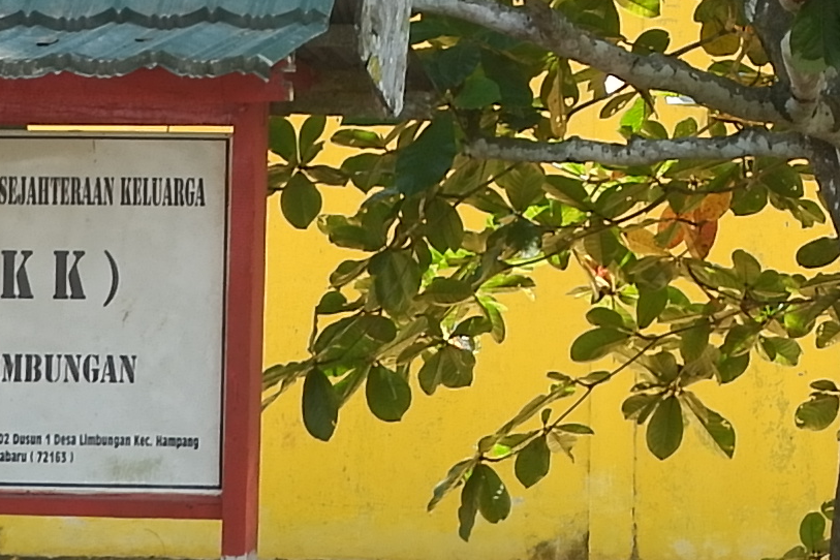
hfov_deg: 7.9
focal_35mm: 253
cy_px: -316
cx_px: 1408
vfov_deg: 5.4
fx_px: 5903
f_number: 5
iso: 200
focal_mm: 28.2
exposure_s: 1/150
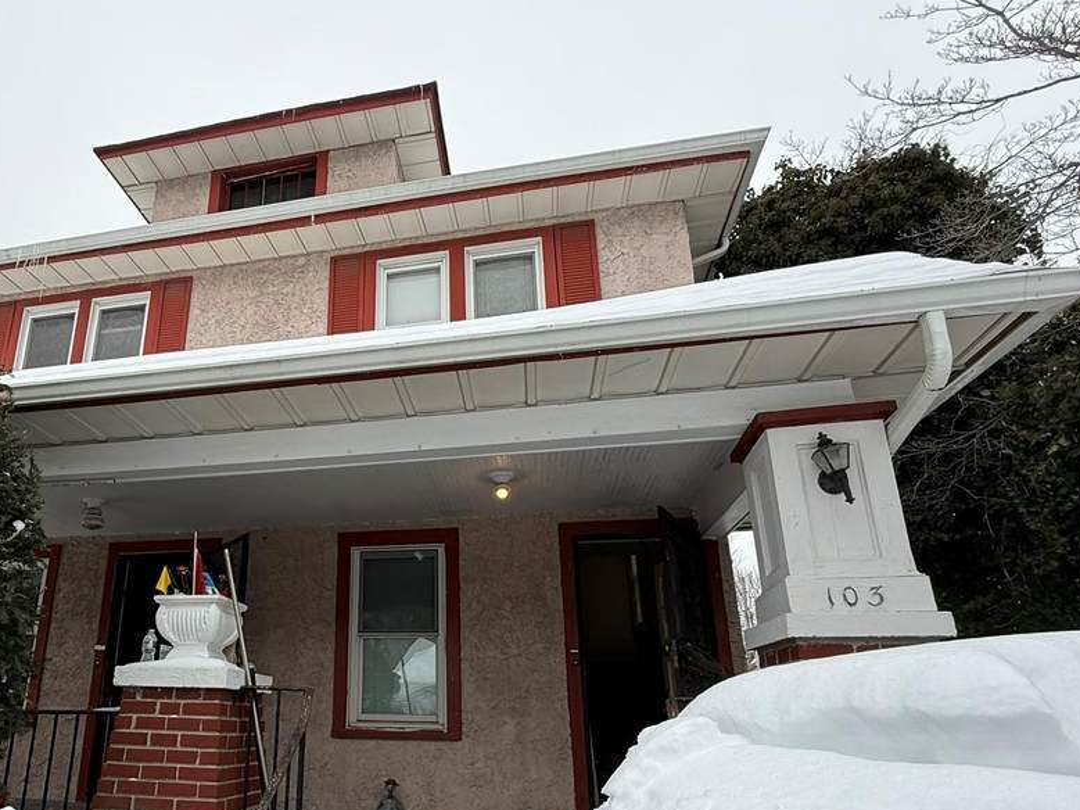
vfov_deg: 57.9
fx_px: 717
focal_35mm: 23
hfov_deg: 71.9
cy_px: 520
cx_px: 367
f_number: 2.2
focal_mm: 2.22
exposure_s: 1/368
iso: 50
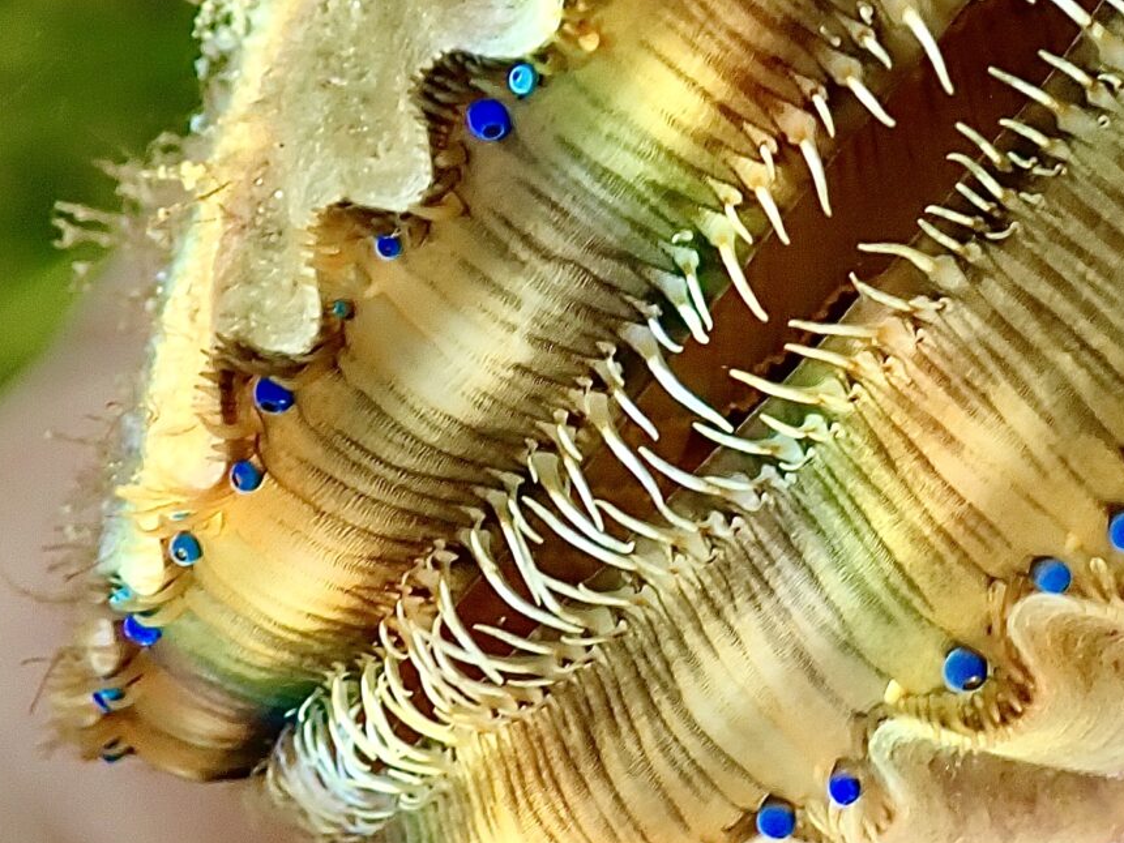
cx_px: 950
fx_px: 3670
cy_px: -43
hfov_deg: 17.2
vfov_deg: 12.9
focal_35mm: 113
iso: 125
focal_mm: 6.83
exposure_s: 1/160
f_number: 3.5
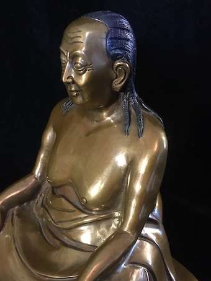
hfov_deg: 35.1
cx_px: 99
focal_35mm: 41
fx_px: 333
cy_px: 178
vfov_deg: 45.3
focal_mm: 4.15
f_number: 2.2
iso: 500
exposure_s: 1/17
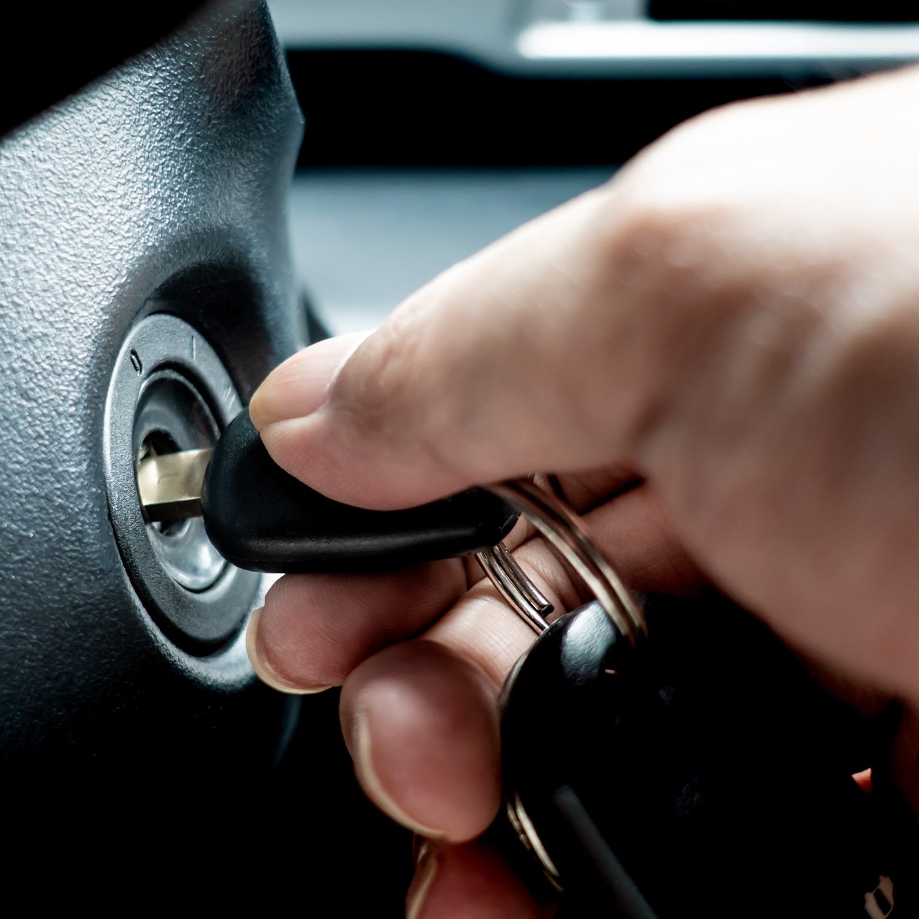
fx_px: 1231
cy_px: 458
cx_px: 272
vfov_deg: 40.9
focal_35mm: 41
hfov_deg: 40.2
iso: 400
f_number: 2.5
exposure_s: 1/25
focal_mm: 11.56
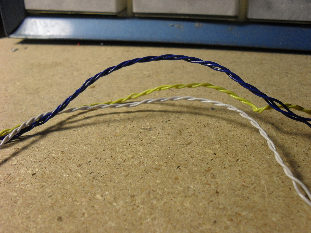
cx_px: 160
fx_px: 332
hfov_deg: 50.1
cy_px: 121
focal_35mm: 37
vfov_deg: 38.7
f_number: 3.2
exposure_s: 1/45
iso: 100
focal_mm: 6.3
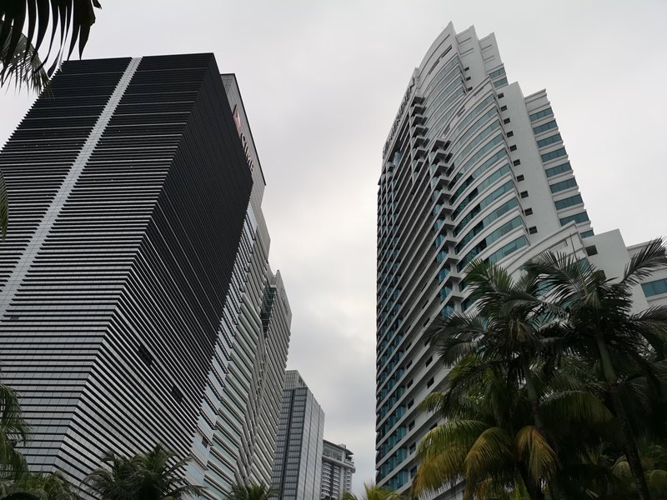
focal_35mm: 27
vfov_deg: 51.4
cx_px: 334
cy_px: 250
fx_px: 520
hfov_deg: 65.3
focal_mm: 3.95
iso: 50
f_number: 1.8
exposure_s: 1/1605
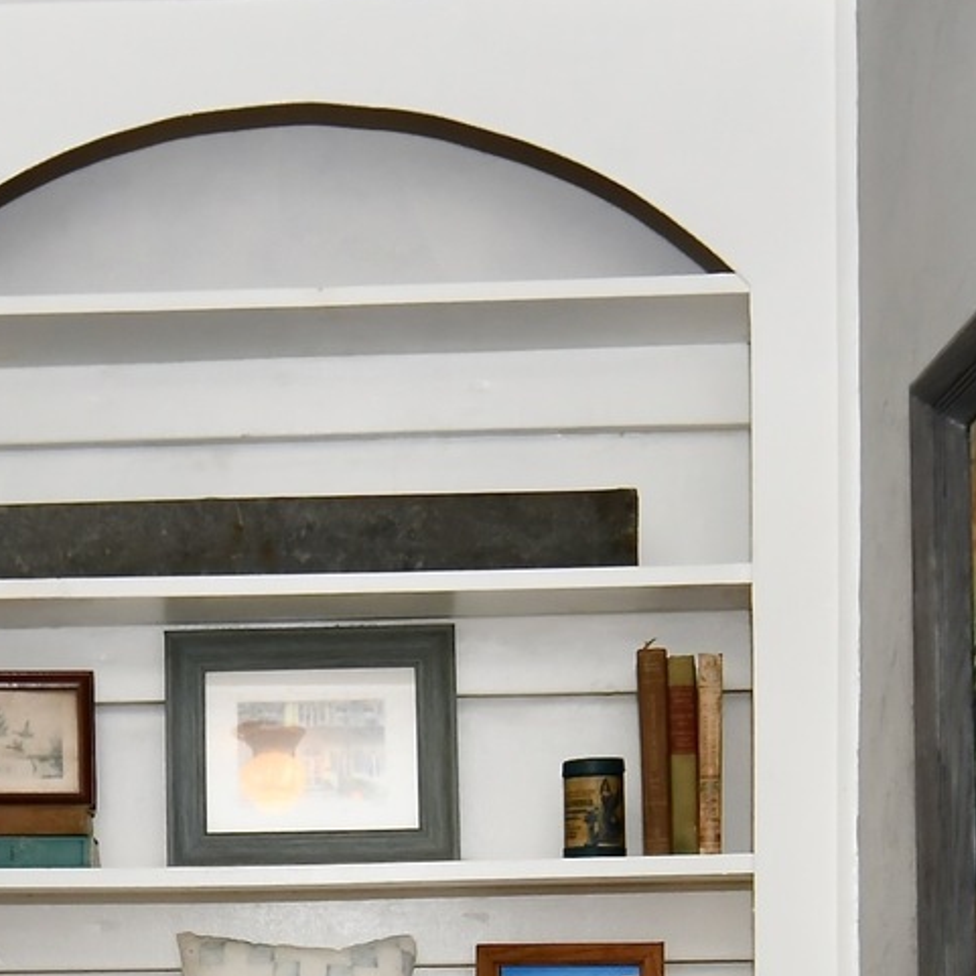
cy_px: 1108
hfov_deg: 22.2
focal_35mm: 76
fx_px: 2424
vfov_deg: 21.4
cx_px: 103
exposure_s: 1/60
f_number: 5.6
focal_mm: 14
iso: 400
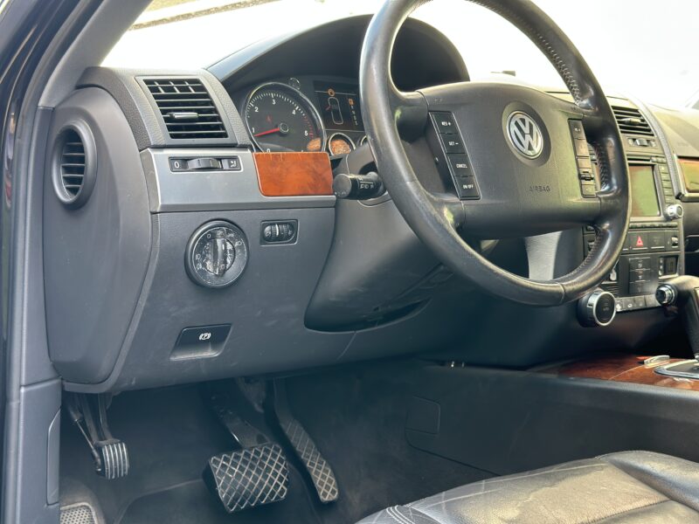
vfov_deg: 30.3
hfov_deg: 39.7
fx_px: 969
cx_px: 350
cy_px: 262
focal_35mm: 48
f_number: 1.78
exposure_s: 1/128
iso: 80
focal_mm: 6.86
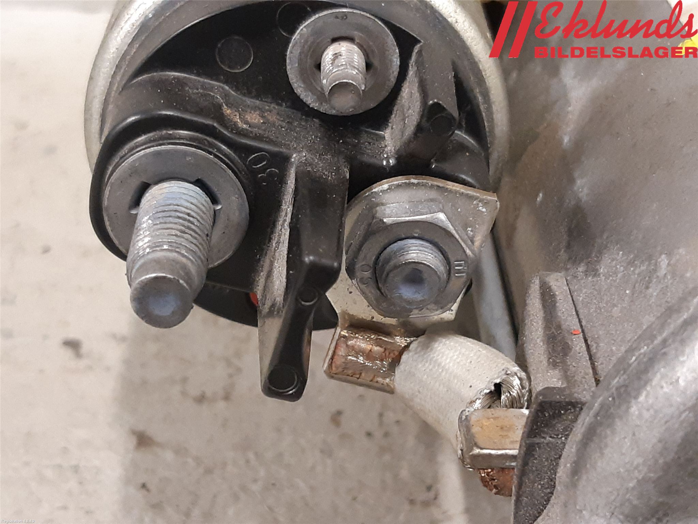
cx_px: 349
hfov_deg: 67.3
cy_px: 262
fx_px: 524
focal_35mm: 26
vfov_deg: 53.1
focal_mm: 3.93
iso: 250
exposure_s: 1/30
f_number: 1.7
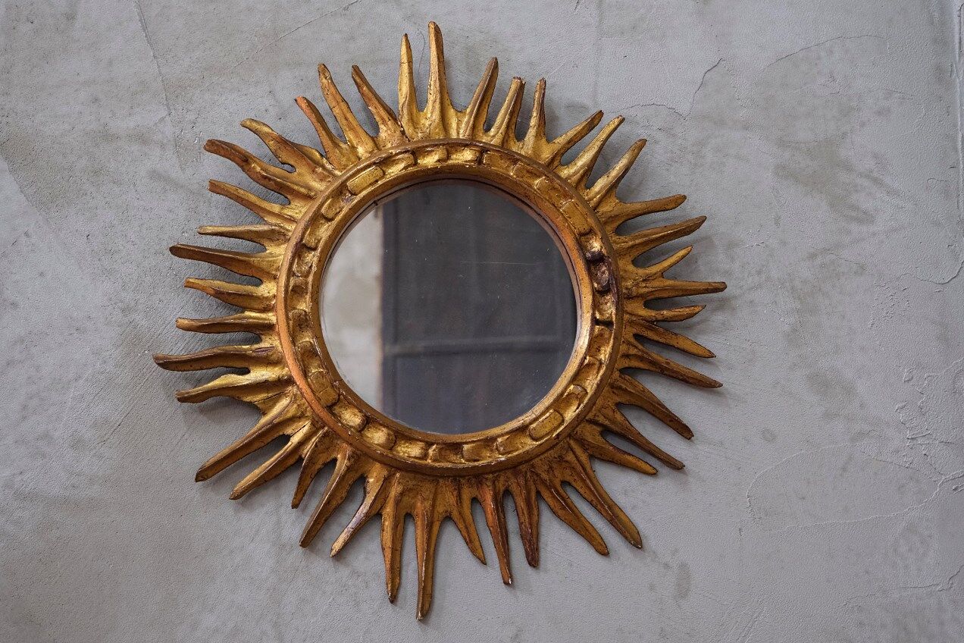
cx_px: 482
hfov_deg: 40.3
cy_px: 322
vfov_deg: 27.5
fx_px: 1312
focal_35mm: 49
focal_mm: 32.5
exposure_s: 1/75
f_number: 4
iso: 2000
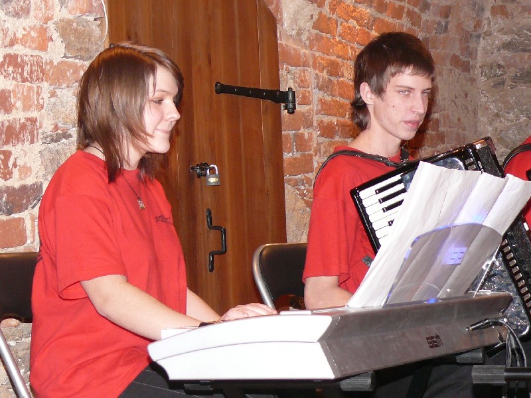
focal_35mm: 128
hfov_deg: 15.4
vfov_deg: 11.6
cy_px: 199
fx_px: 1963
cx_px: 266
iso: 200
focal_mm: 15.3
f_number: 3.2
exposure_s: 1/30
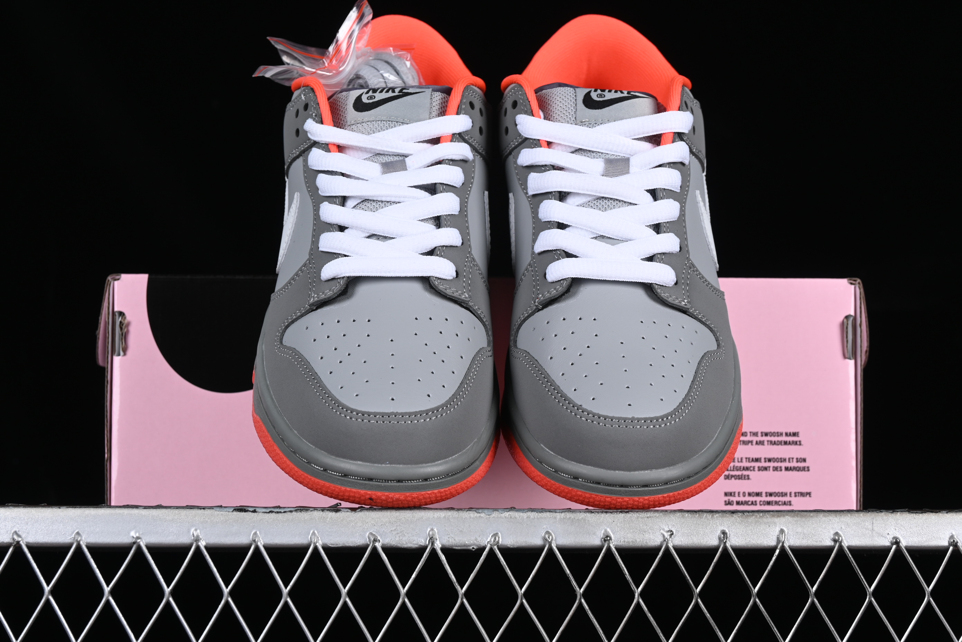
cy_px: 321
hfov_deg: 27.0
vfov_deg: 18.2
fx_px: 2004
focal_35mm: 75
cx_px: 481
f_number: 8
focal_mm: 50
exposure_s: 1/80
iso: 160
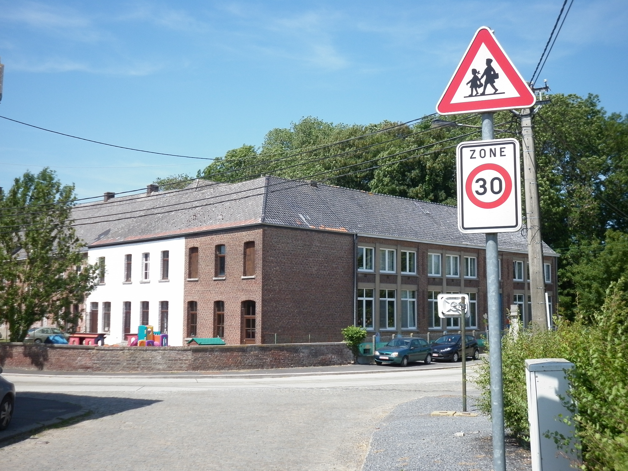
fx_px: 798
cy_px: 236
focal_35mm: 44
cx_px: 314
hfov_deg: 42.9
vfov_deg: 32.9
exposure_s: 1/640
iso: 80
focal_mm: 7.9
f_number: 3.5
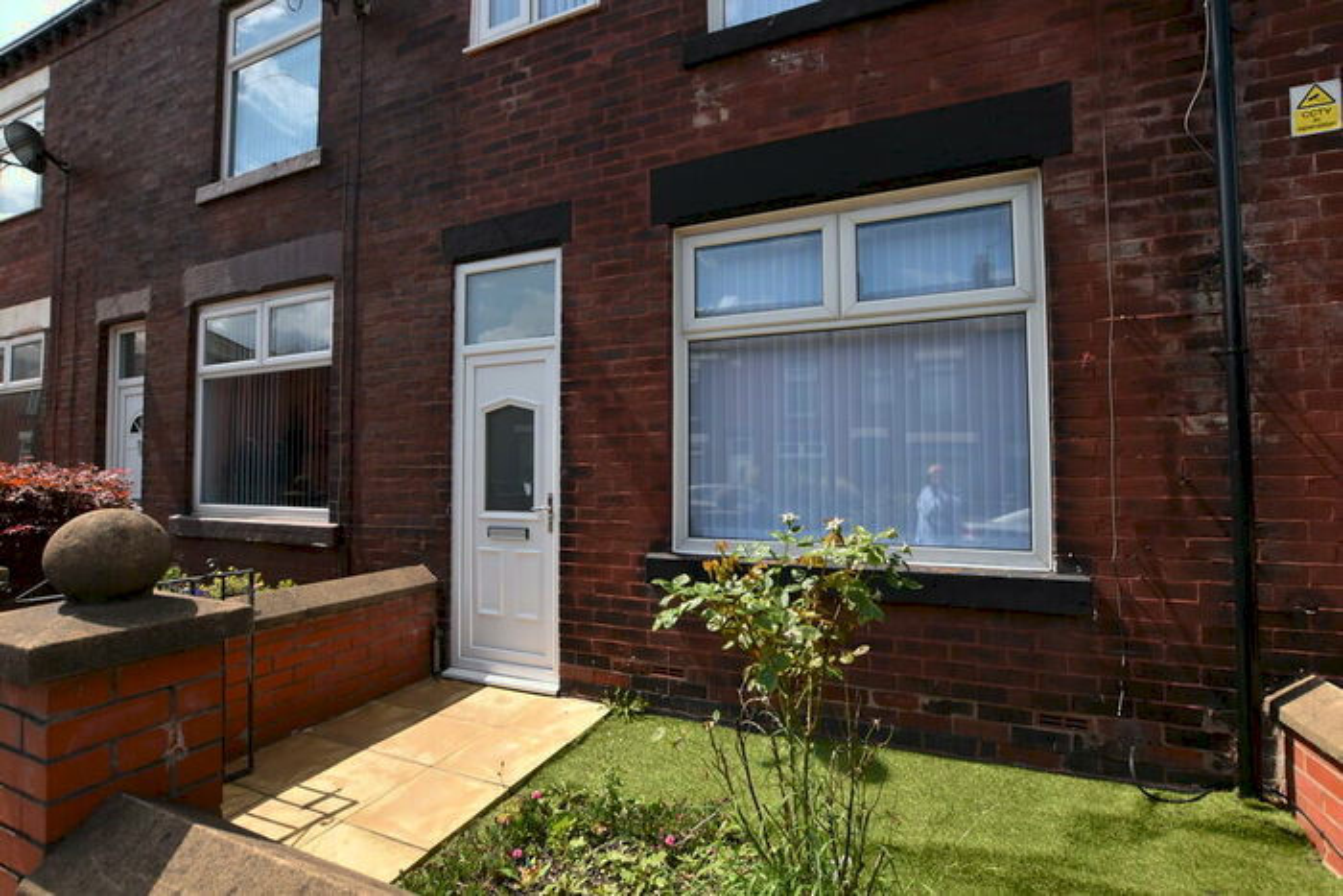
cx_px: 672
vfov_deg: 77.4
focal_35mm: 15
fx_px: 560
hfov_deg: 100.4
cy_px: 448
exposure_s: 1/200
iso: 100
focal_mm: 10
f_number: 7.1
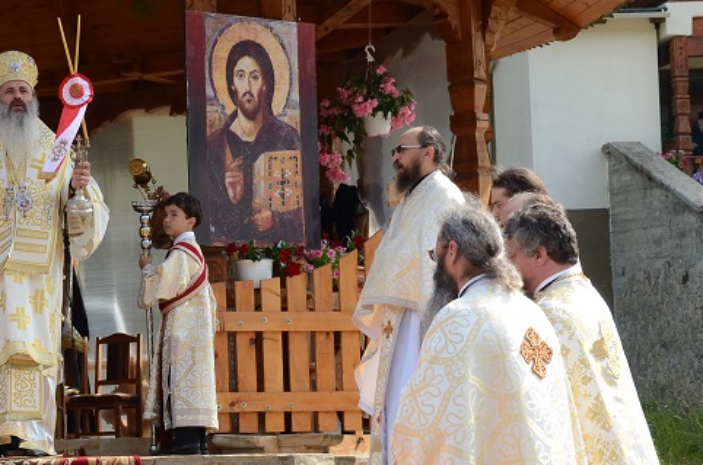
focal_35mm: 127
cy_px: 310
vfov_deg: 10.7
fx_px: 2474
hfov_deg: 16.0
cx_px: 66
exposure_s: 1/160
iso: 100
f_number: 7.1
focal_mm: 34
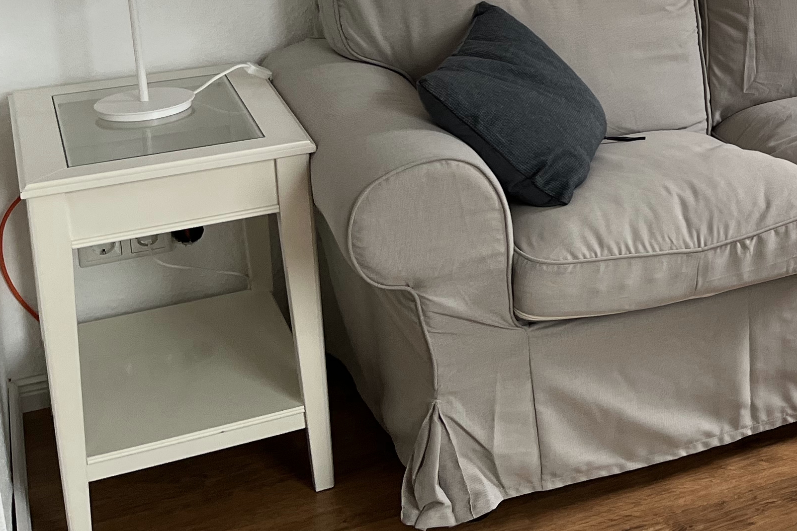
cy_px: -71
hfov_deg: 26.5
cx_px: 950
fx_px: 1505
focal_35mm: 68
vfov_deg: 19.1
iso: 125
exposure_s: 1/121
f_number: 1.6
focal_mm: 5.1
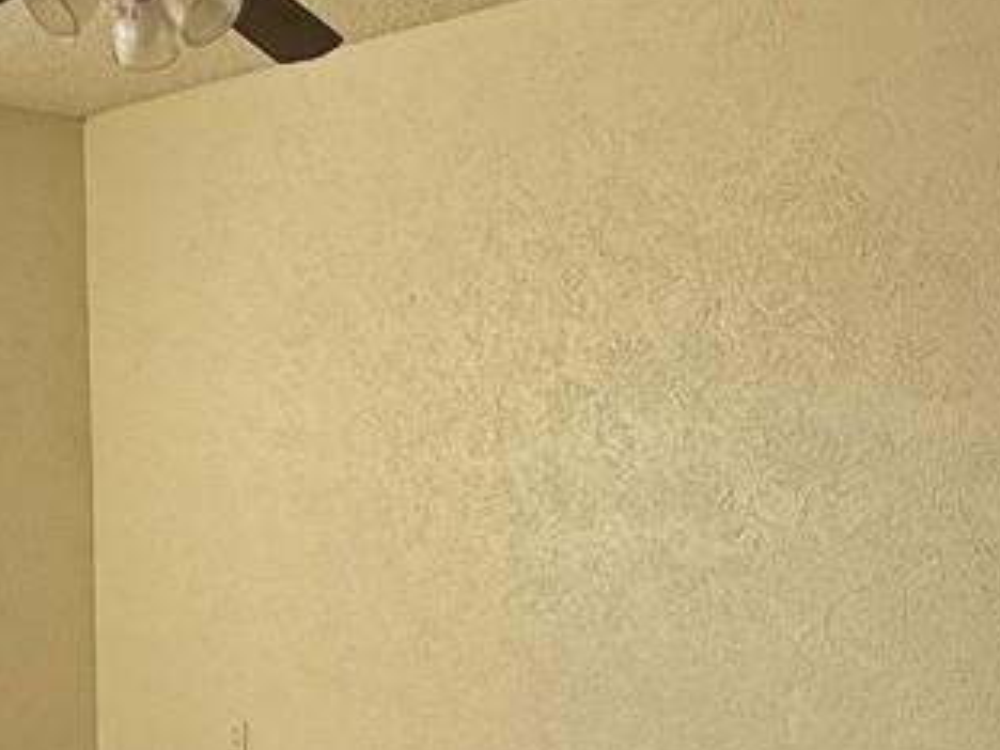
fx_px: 1329
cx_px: 253
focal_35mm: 46
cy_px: 641
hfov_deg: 40.1
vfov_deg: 30.4
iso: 50
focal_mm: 2.22
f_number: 2.2
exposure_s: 1/125
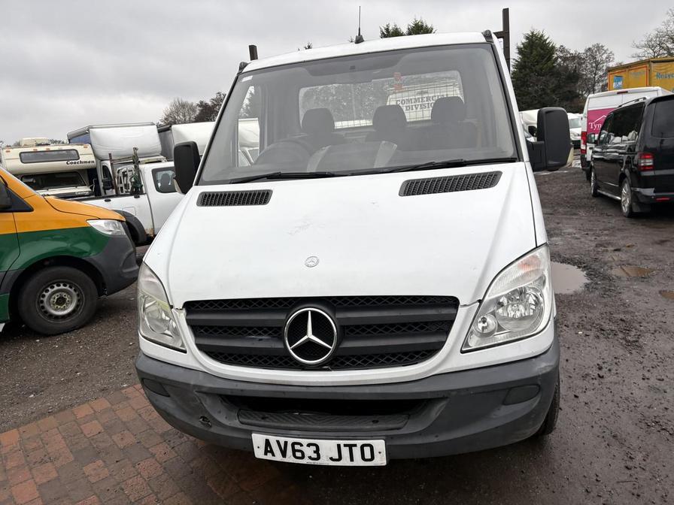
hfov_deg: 67.3
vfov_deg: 53.1
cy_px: 252
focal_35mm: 26
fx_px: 506
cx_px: 337
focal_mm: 5.96
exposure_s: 1/503
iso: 50
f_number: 1.6
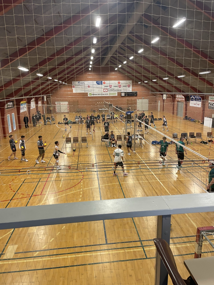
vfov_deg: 67.3
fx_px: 214
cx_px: 107
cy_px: 142
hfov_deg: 53.1
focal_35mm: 26
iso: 160
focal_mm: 4.2
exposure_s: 1/50
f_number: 1.6
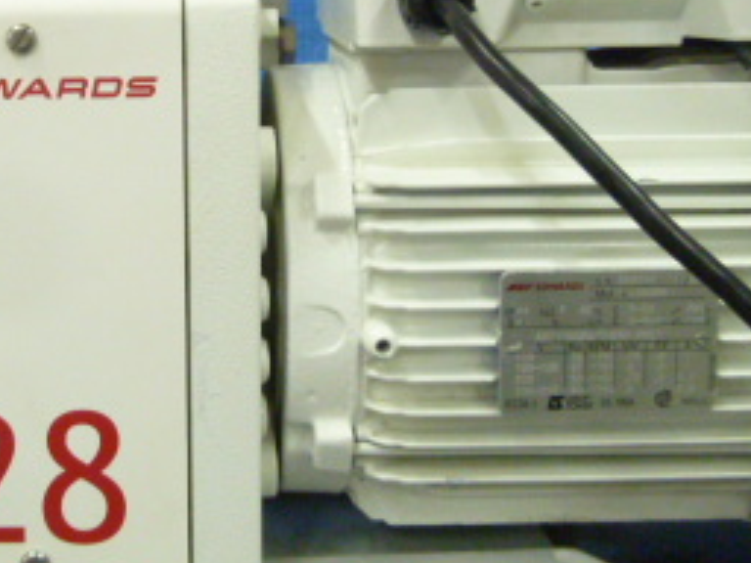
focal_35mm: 60
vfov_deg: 23.8
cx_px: 150
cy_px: 70
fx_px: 1302
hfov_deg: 31.4
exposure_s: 1/40
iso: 400
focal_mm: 4.3
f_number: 2.2
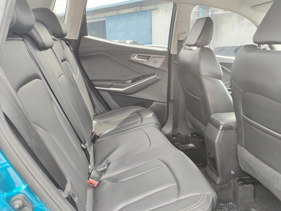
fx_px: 235
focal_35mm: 29
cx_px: 140
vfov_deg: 48.2
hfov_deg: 61.7
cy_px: 106
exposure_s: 1/50
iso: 115
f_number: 1.8
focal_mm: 4.75
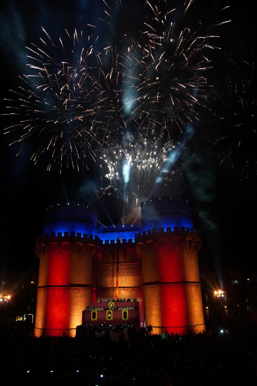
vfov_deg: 73.7
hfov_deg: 53.1
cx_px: 128
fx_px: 257
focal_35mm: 24
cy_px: 193
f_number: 2.8
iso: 320
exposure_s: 1/80
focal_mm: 16
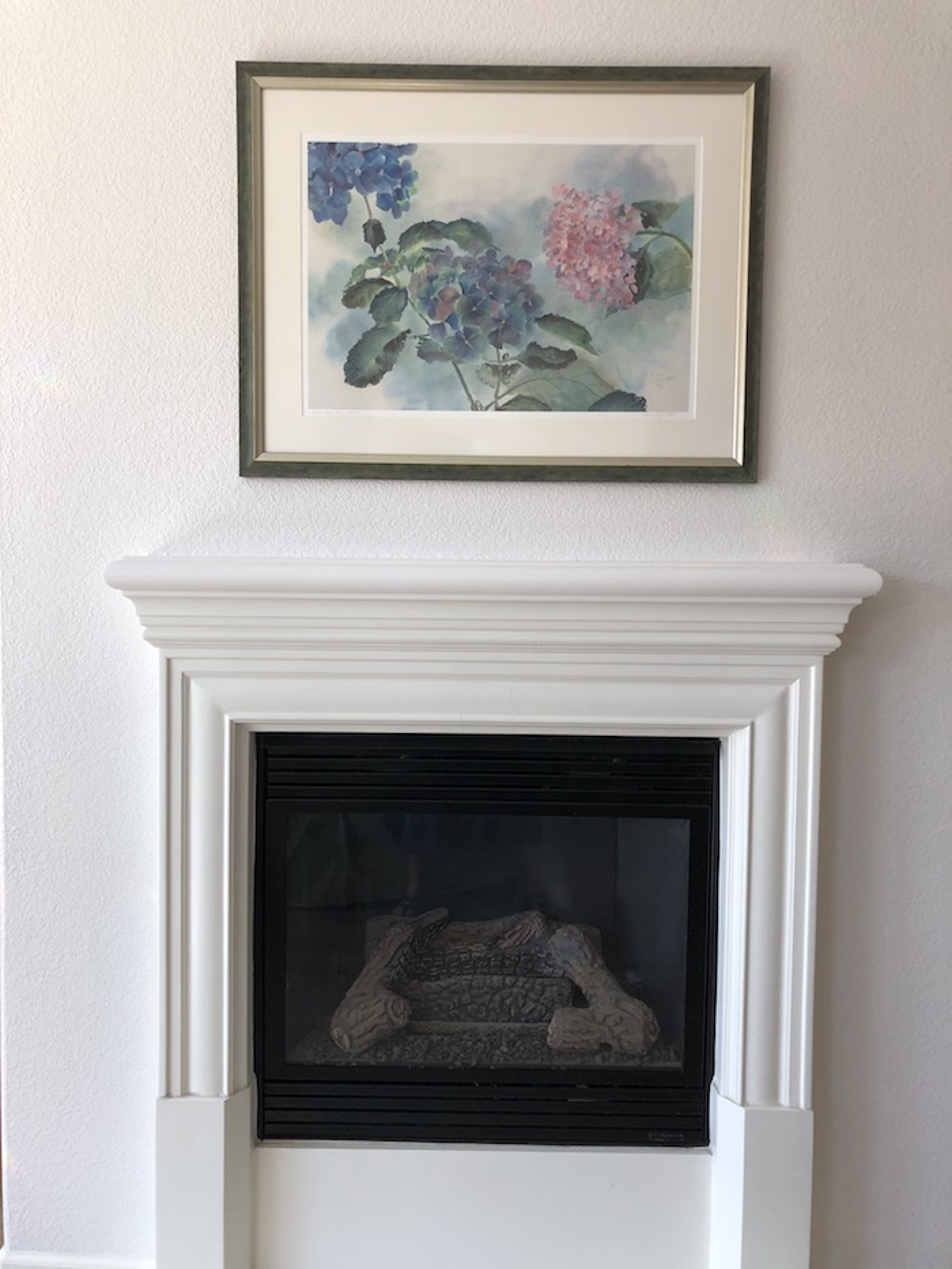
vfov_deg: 63.4
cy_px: 634
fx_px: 1026
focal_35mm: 28
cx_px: 476
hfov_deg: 49.8
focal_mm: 3.99
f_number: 1.8
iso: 50
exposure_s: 1/120
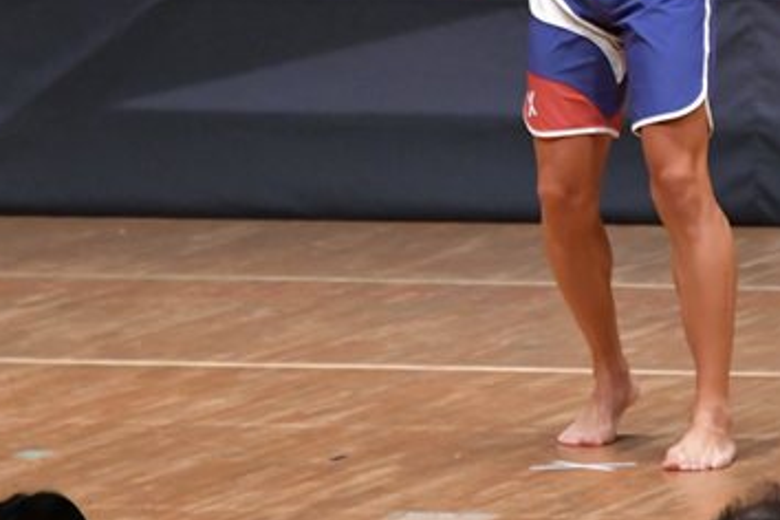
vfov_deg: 2.1
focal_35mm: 656
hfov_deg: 3.1
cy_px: 4
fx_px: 14212
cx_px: 572
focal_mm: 200
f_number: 5.6
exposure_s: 1/400
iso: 6400
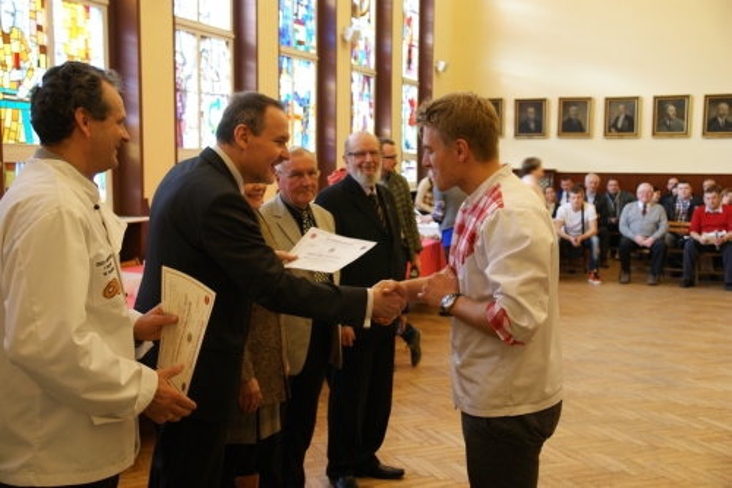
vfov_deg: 31.9
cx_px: 366
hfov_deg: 46.4
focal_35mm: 42
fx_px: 854
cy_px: 244
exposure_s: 1/25
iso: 400
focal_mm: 28
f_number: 4.5
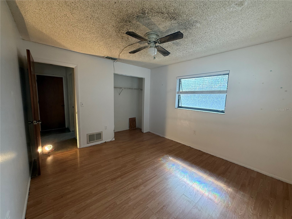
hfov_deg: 102.1
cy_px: 110
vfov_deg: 85.7
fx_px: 118
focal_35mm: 14
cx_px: 146
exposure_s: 1/120
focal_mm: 2.22
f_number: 2.2
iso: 200
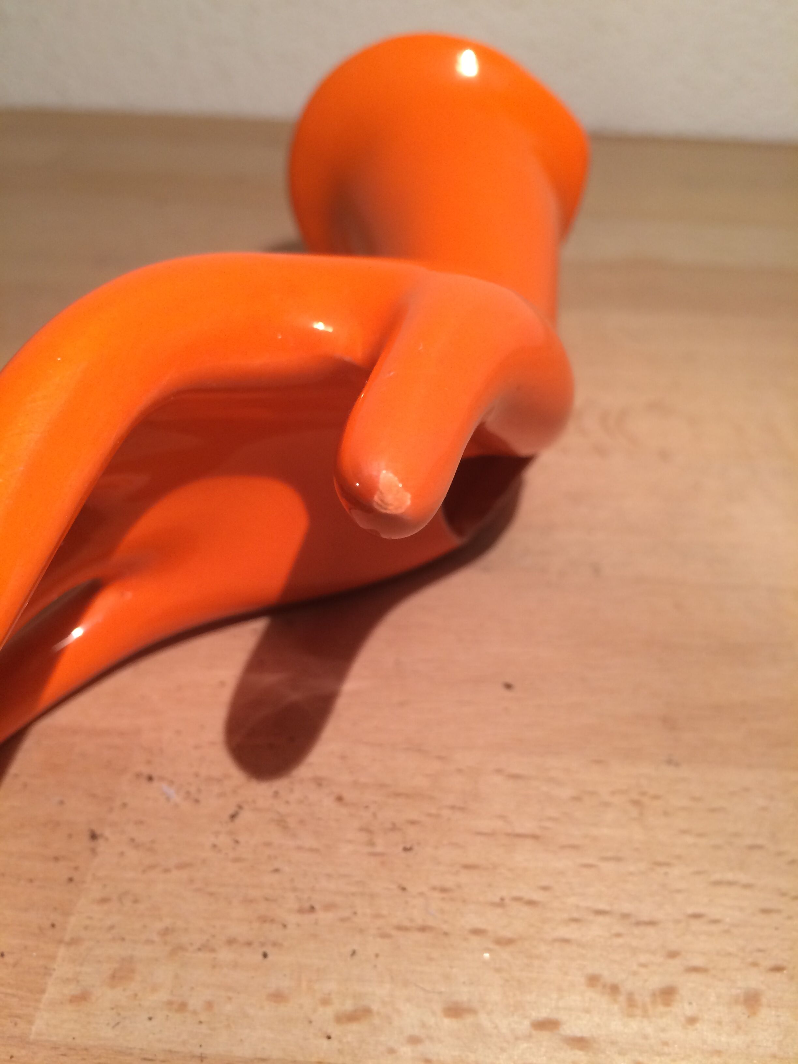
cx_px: 399
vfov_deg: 61.7
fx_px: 891
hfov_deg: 48.2
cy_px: 532
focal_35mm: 29
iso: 80
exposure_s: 1/33
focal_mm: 4.15
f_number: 2.2
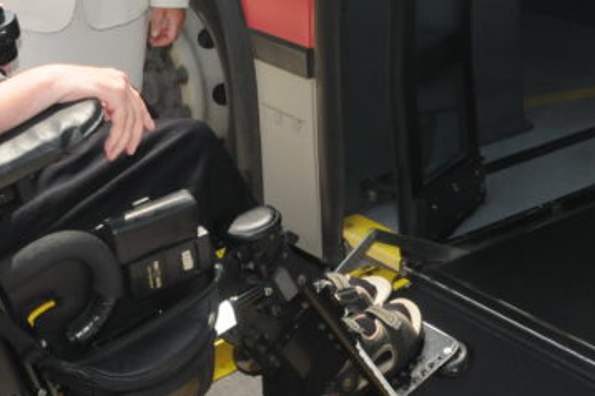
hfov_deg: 25.0
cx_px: 284
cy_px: -118
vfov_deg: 15.9
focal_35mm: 81
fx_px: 1345
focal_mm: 19
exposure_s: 1/200
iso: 800
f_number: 10
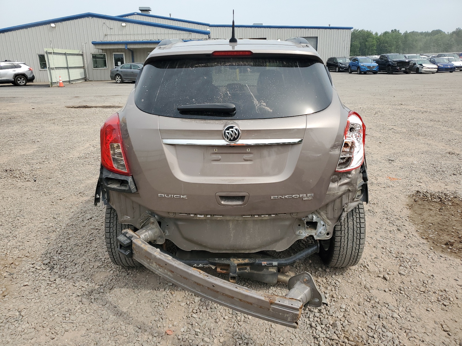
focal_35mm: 26
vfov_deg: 53.1
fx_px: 347
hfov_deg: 67.3
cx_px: 231
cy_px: 173
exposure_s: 1/2000
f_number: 1.5
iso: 50
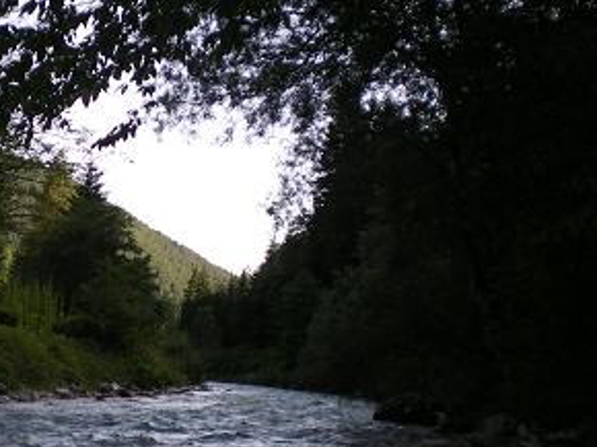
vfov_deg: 23.2
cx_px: 105
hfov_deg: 29.9
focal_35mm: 63
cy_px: 255
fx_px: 1086
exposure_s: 1/250
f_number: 3.1
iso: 64
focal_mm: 6.3
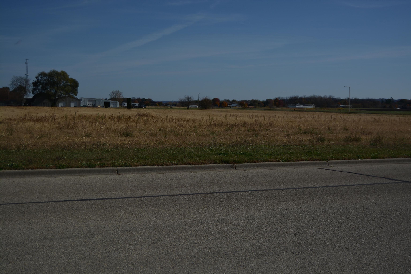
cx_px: 206
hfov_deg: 41.1
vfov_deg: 28.1
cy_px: 137
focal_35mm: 48
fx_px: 548
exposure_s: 1/4000
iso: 100
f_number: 4.5
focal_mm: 32
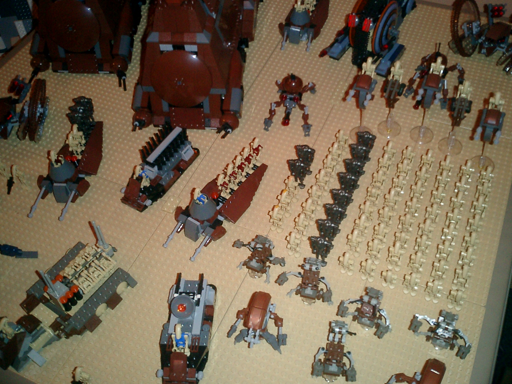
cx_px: 256
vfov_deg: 39.7
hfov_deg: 51.4
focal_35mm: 36
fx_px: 532
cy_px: 192
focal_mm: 7.5
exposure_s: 1/30
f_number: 3.2
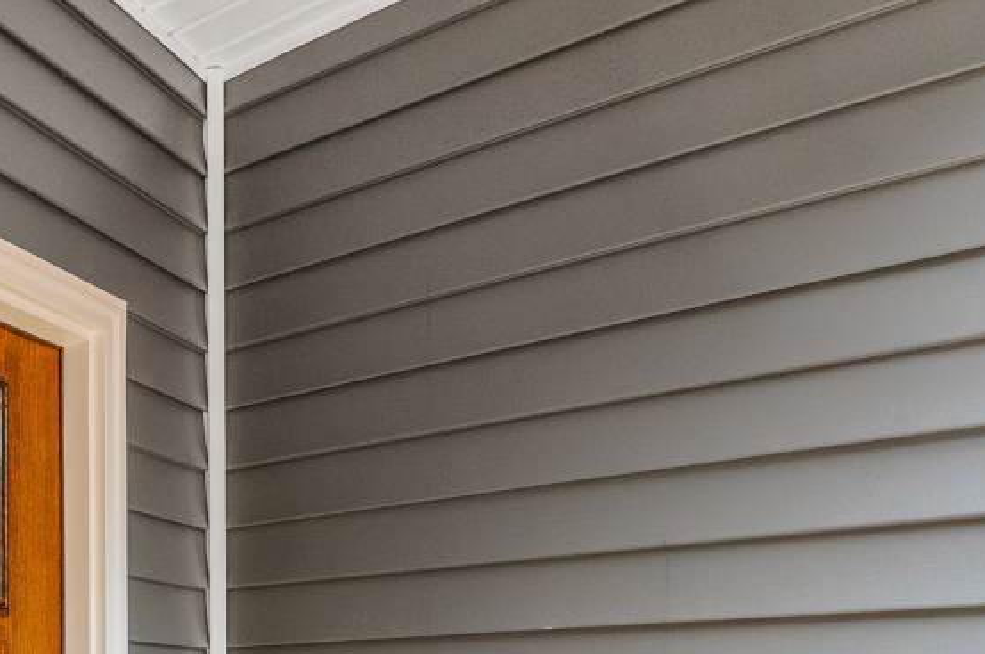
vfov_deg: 31.2
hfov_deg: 42.2
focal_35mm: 38
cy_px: 715
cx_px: -50
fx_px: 1038
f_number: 4
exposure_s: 1/50
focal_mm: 14
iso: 400
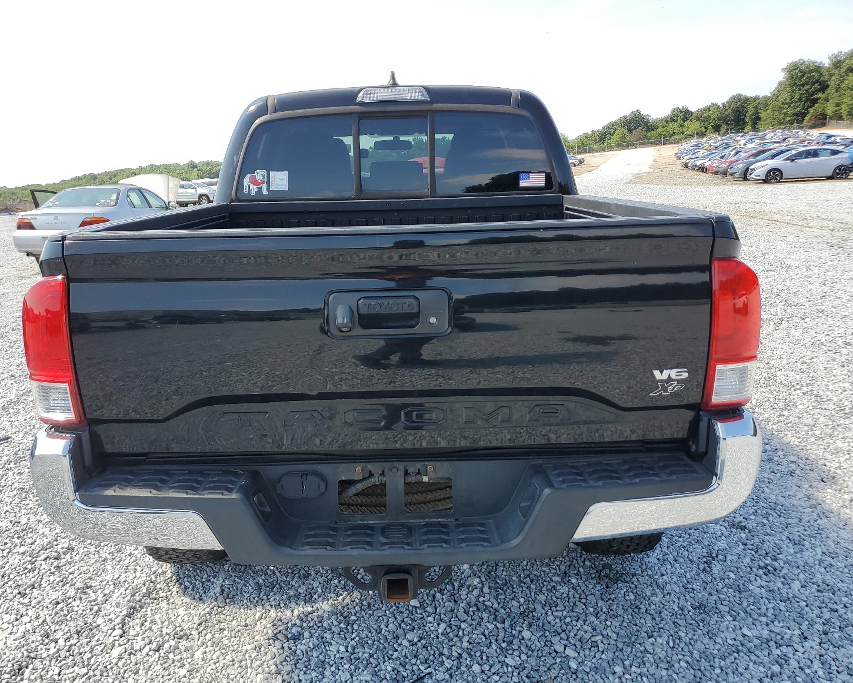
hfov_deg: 62.1
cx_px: 398
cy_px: 341
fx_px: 707
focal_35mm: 28
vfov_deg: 51.5
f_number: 1.5
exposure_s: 1/1111
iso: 50
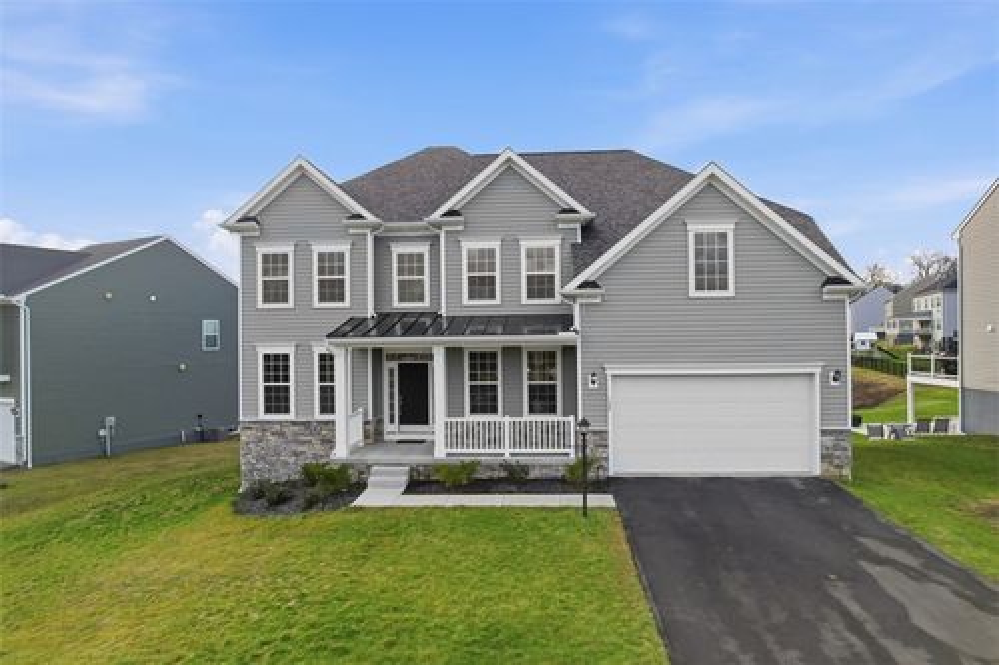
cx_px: 500
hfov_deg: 78.6
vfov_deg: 57.2
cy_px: 332
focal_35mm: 22
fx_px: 610
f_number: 2.8
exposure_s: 1/500
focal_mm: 8.4
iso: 100
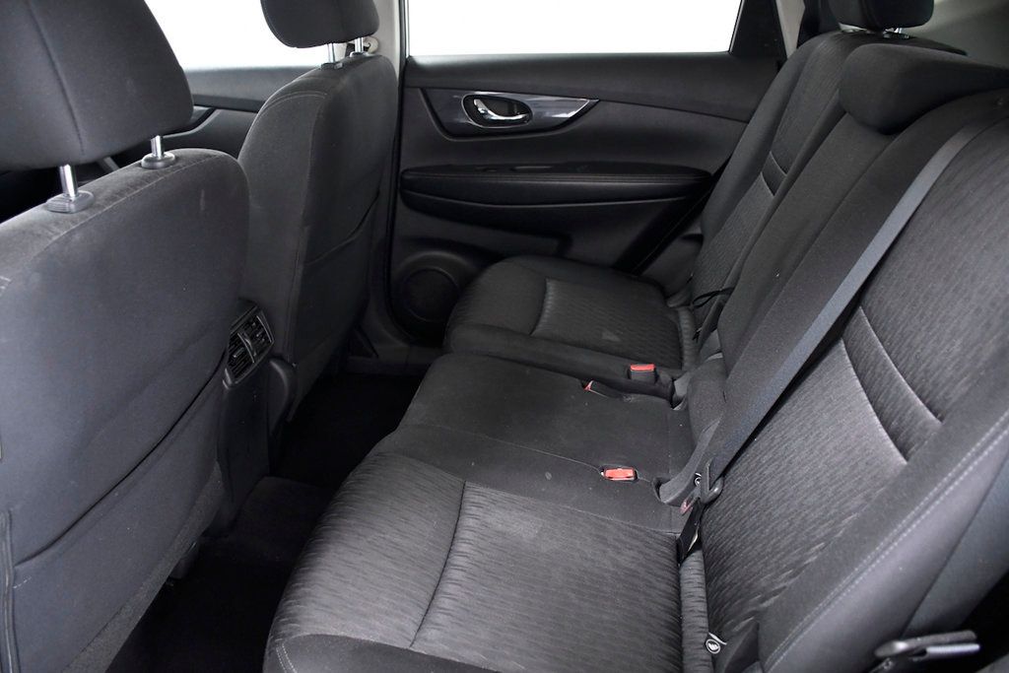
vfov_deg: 47.9
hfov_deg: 67.4
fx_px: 757
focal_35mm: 27
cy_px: 336
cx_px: 504
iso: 2500
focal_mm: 18
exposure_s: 1/60
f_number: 4
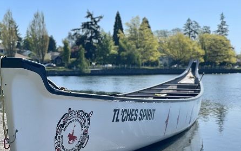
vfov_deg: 19.1
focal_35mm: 68
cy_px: 109
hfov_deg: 30.2
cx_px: 110
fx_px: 447
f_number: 2
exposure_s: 1/1712
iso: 32
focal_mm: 6
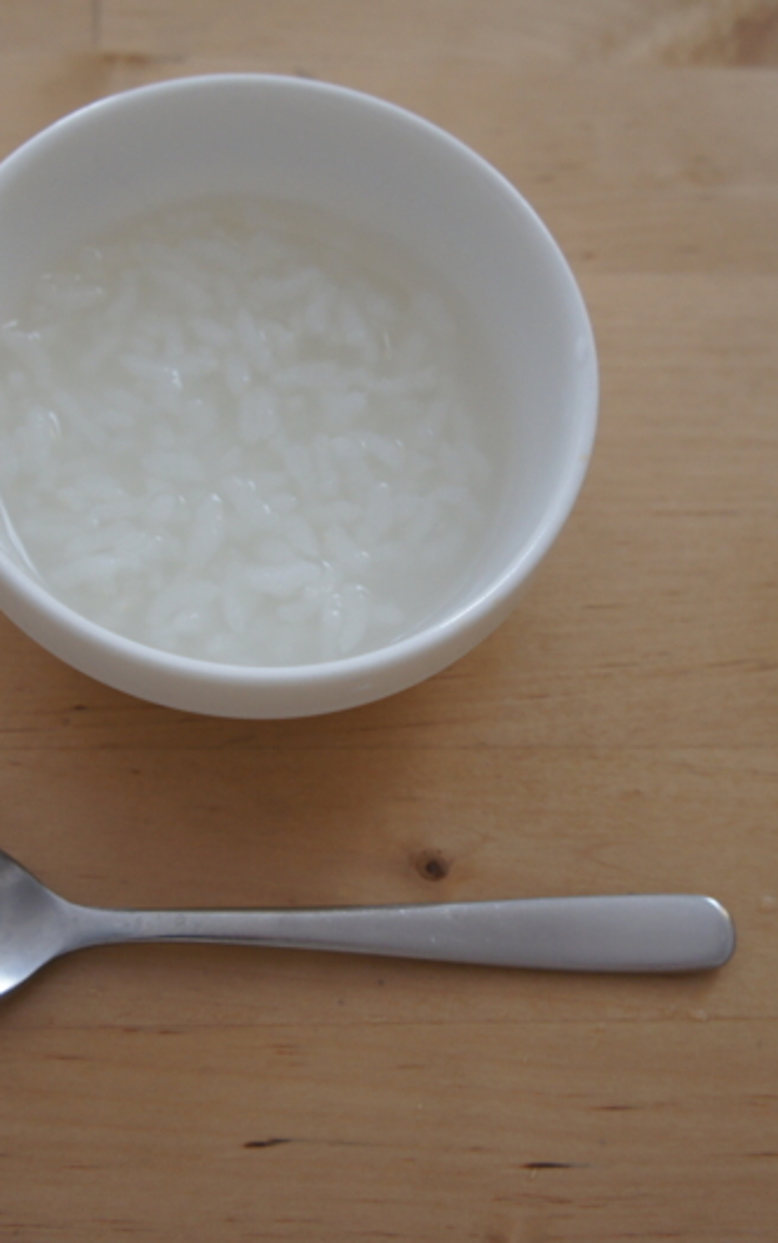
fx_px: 1958
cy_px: 620
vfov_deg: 35.2
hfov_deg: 22.4
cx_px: 284
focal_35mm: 58
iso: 400
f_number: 4
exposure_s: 1/40
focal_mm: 25
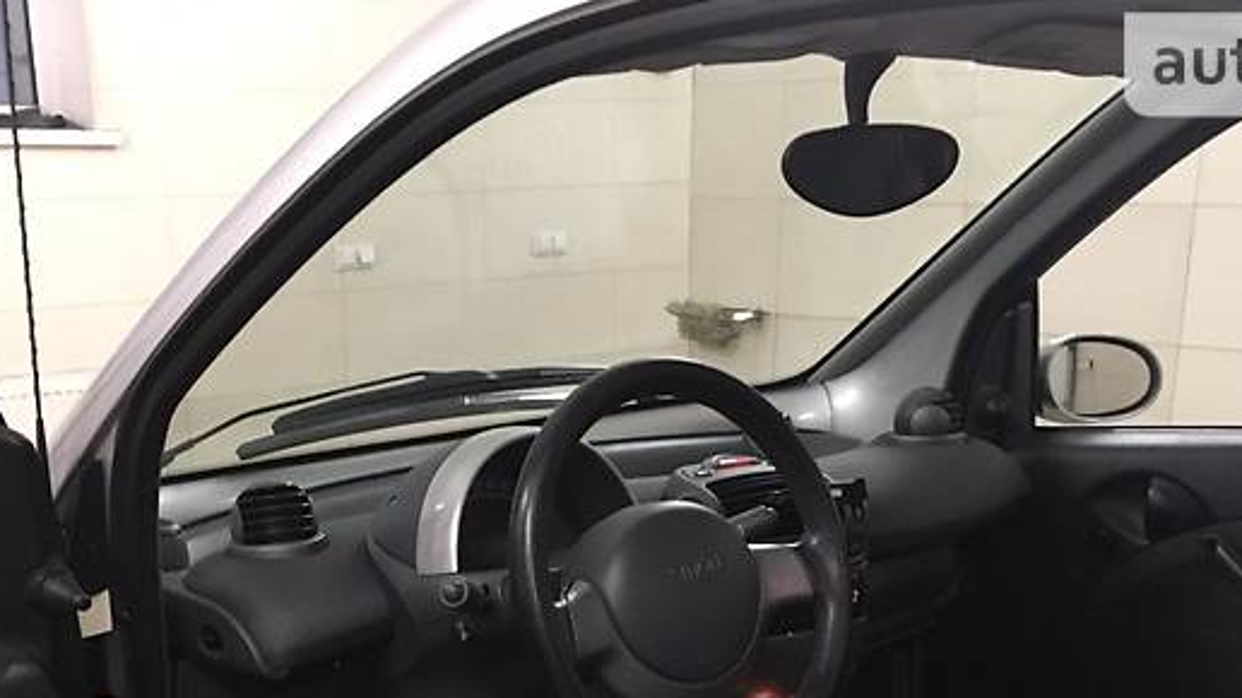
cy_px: 708
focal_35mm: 49
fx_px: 1613
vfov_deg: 23.3
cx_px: 544
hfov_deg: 42.0
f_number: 2.2
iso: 250
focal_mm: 4.2
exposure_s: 1/17
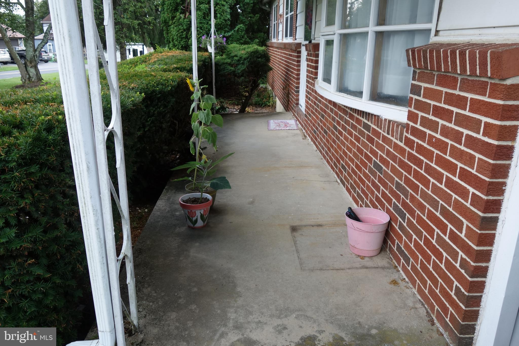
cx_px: 260
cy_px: 173
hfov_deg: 65.5
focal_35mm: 28
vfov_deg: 46.4
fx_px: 404
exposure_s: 1/100
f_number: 4.5
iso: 125
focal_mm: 10.4
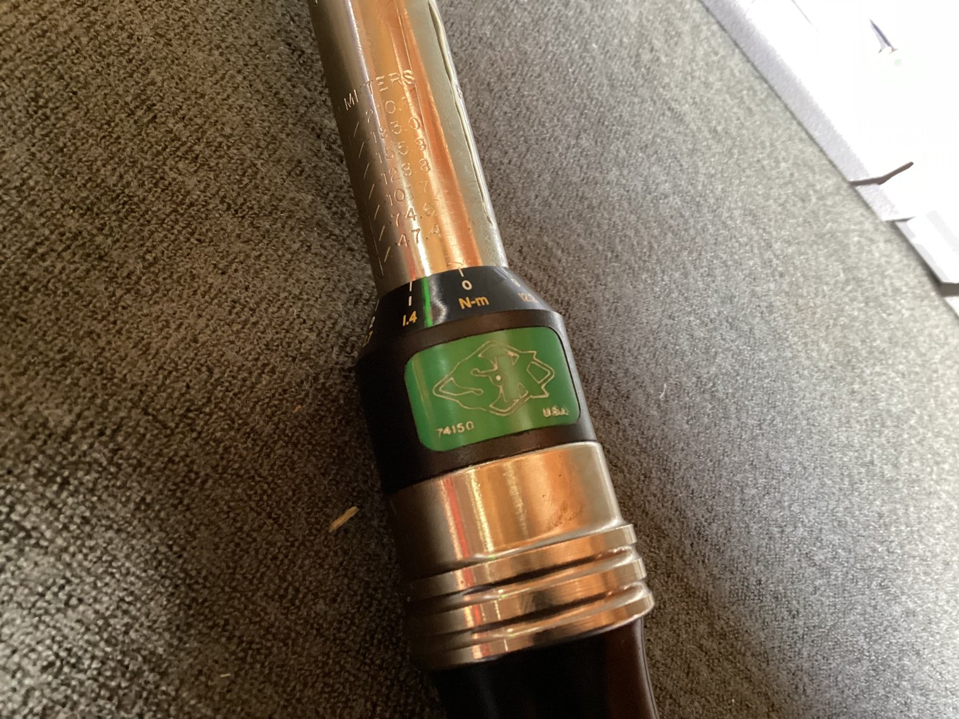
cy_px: 360
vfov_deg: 45.4
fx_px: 859
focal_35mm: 31
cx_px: 480
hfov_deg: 58.3
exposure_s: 1/33
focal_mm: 3.3
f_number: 2.4
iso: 400
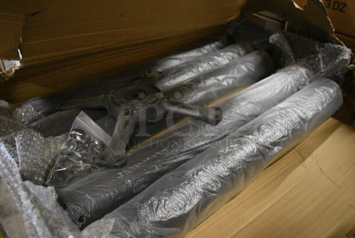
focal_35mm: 30
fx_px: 296
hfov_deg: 61.9
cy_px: 119
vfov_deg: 43.7
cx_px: 178
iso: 6400
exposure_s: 1/125
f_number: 3.8
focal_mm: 20
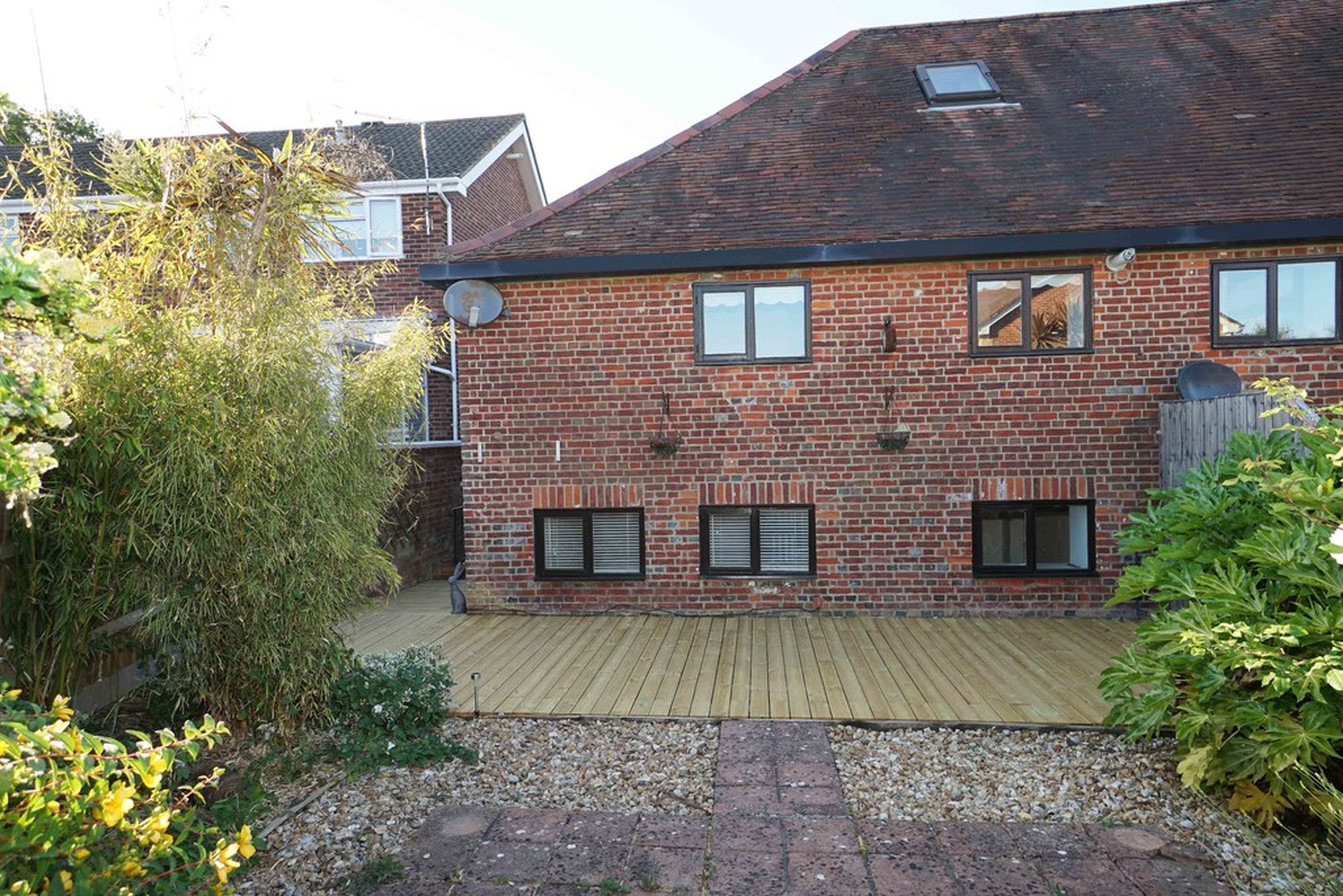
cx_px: 672
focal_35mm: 21
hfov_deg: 81.2
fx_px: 783
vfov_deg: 59.5
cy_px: 448
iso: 100
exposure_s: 1/80
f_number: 5.6
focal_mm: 14
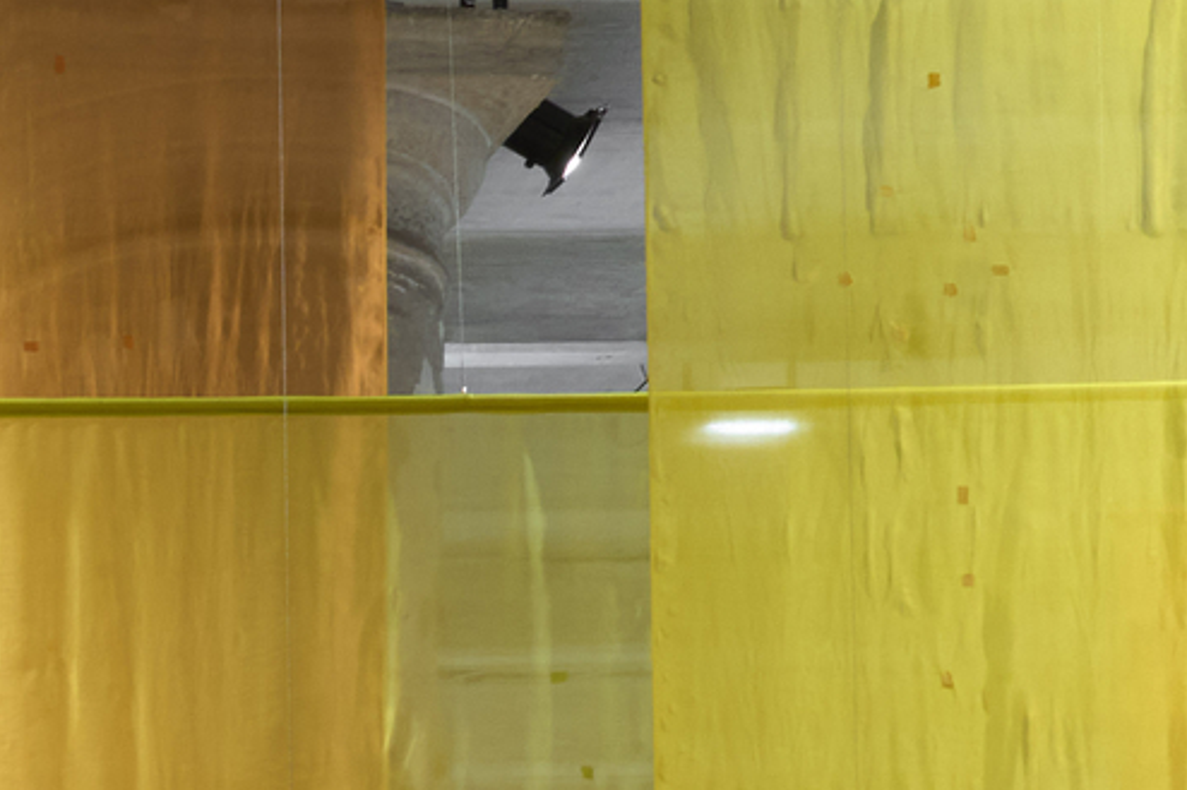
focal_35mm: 141
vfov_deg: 9.3
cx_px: -1310
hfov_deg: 12.5
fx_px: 4647
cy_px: 1432
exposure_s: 1/10
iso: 640
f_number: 9
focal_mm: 29
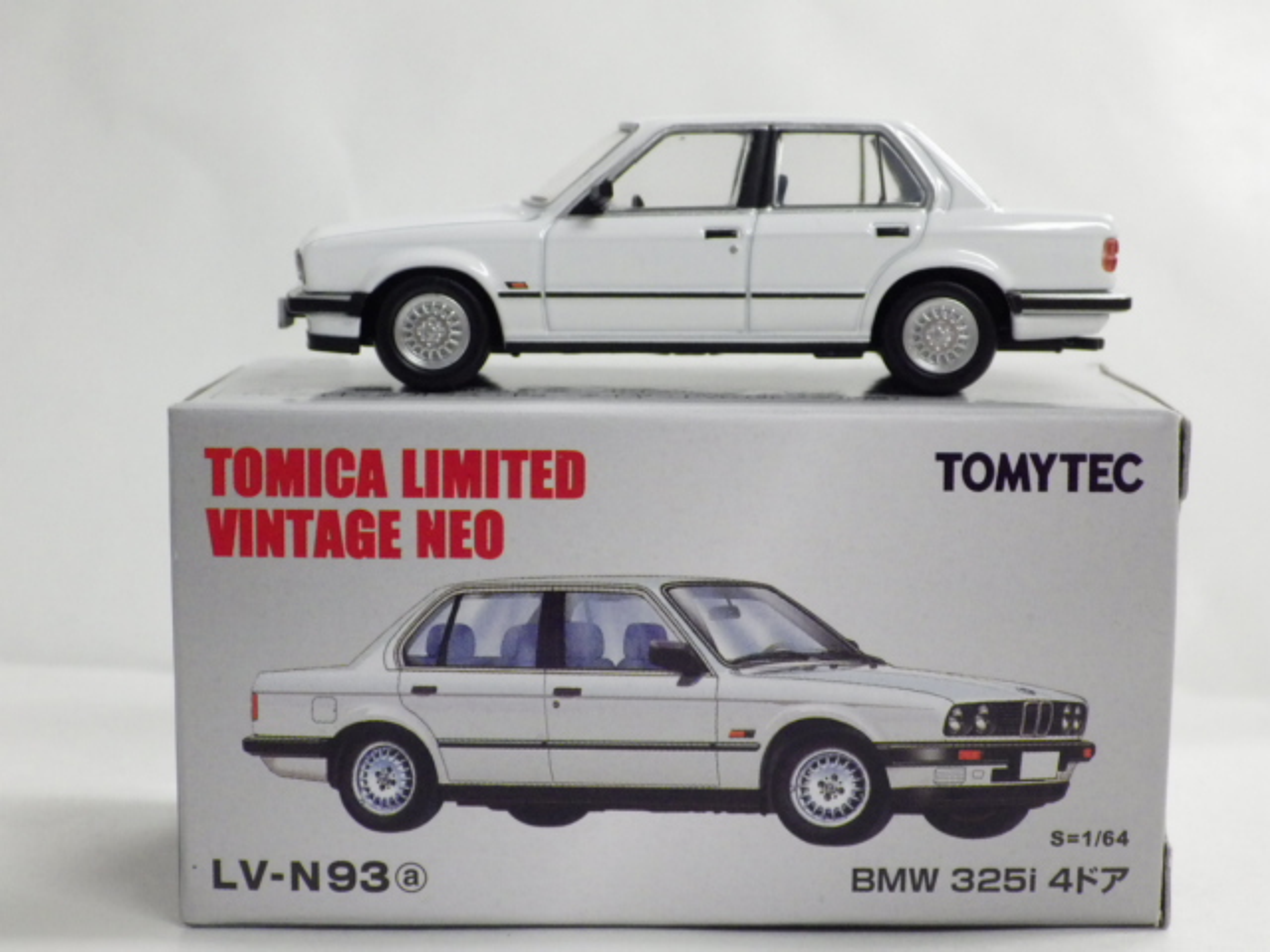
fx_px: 2605
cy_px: 476
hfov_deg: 27.4
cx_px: 635
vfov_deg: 20.7
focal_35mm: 71
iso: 640
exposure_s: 1/60
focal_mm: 12.8
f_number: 4.2
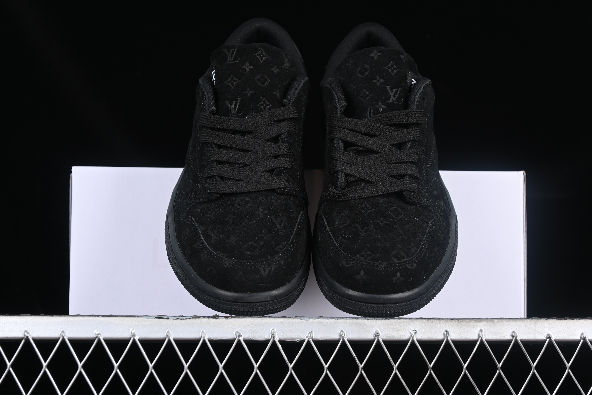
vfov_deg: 18.2
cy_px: 198
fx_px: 1233
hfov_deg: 27.0
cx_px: 296
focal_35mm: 75
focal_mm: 50
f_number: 6.3
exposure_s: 1/50
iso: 160
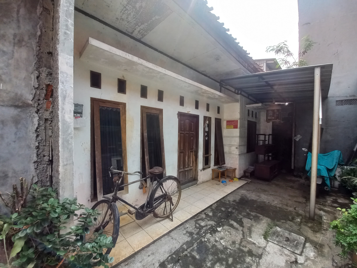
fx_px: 134
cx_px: 178
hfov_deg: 106.2
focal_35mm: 13
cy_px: 134
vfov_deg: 89.9
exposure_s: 1/276
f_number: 2.2
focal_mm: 1.42
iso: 40
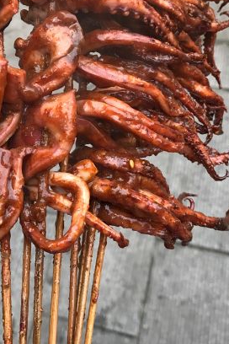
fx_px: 477
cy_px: 121
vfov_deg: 39.2
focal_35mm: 50
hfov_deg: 26.9
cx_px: 85
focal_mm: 3.99
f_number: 1.8
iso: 25
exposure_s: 1/33
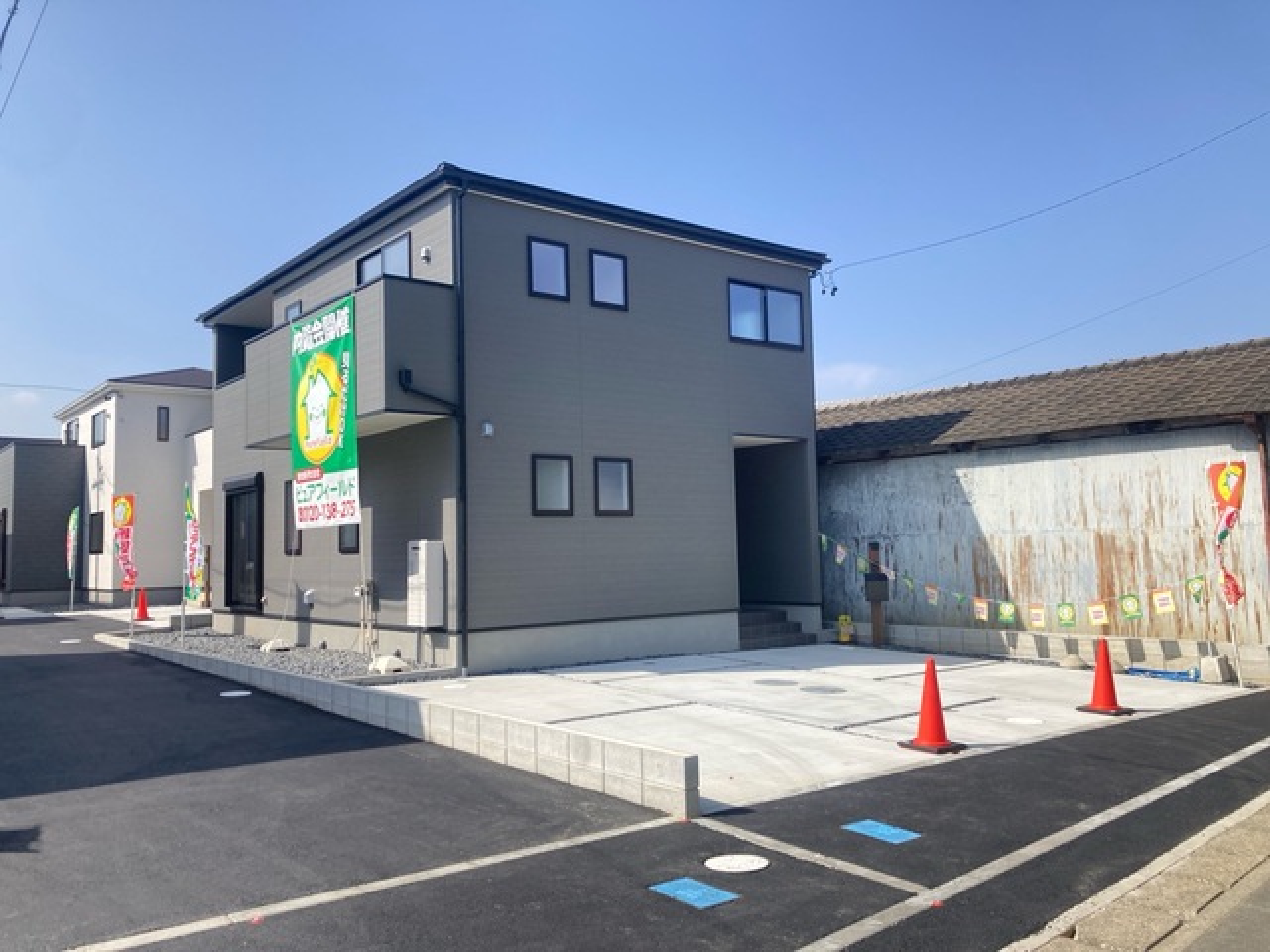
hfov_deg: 63.4
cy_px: 476
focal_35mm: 28
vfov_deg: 49.7
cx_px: 635
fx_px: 1027
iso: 20
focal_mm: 3.99
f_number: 1.8
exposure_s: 1/1675
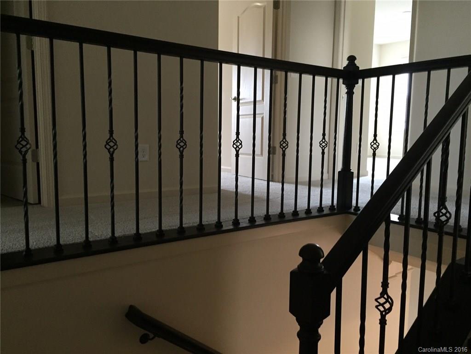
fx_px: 395
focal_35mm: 29
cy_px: 177
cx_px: 236
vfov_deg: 48.2
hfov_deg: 61.7
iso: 250
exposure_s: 1/24
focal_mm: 4.15
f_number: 2.2
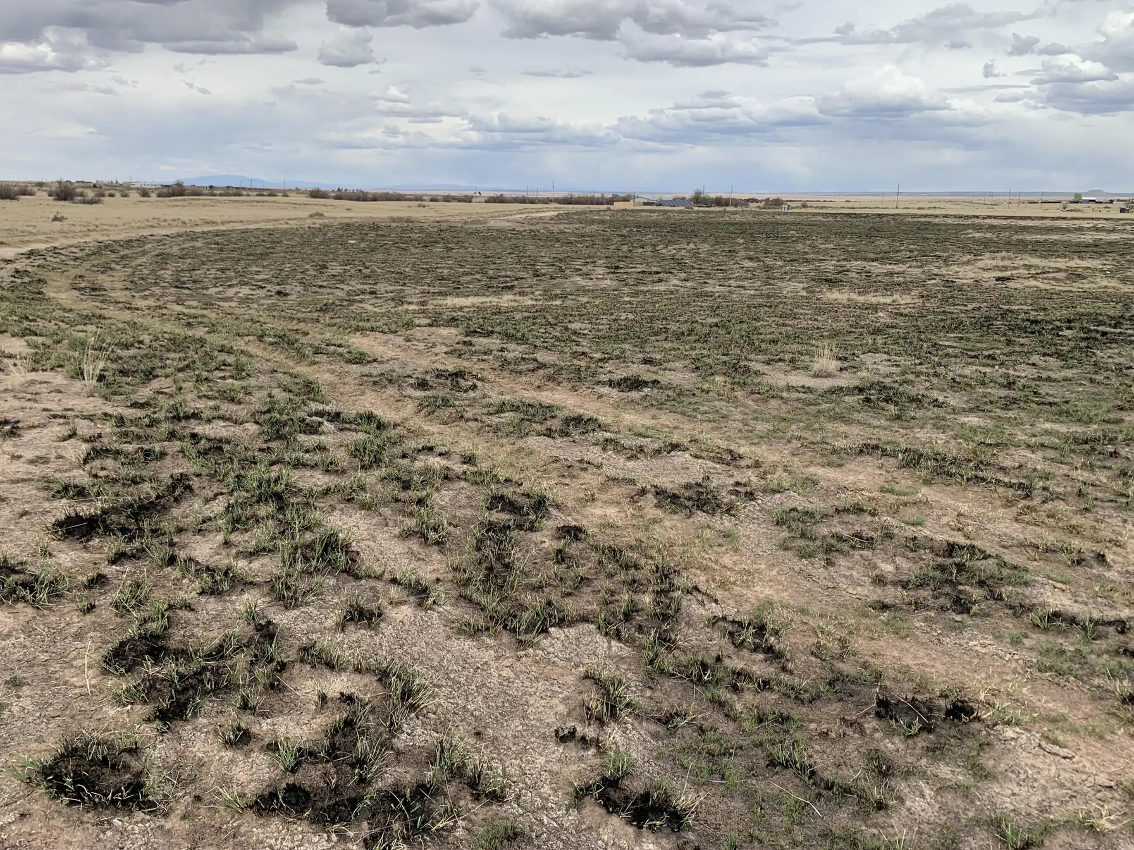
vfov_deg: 48.2
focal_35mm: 29
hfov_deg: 61.5
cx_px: 503
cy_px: 390
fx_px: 950
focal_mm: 4.25
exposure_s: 1/2421
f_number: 1.8
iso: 25
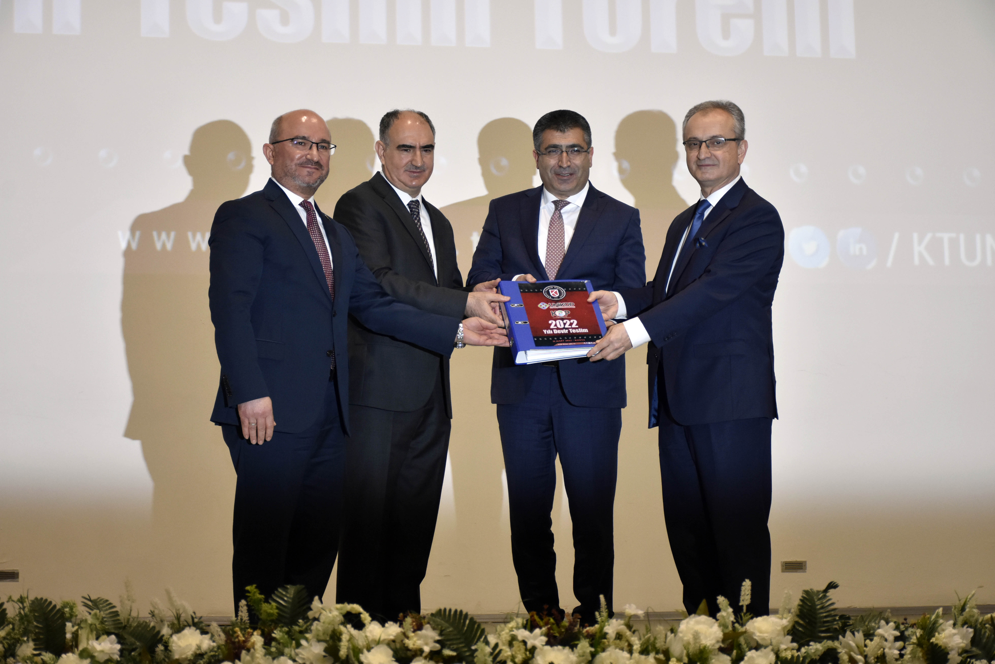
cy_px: 332
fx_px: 1990
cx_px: 498
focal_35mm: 72
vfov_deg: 18.9
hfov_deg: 28.1
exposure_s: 1/60
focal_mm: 48
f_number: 4.5
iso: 1400
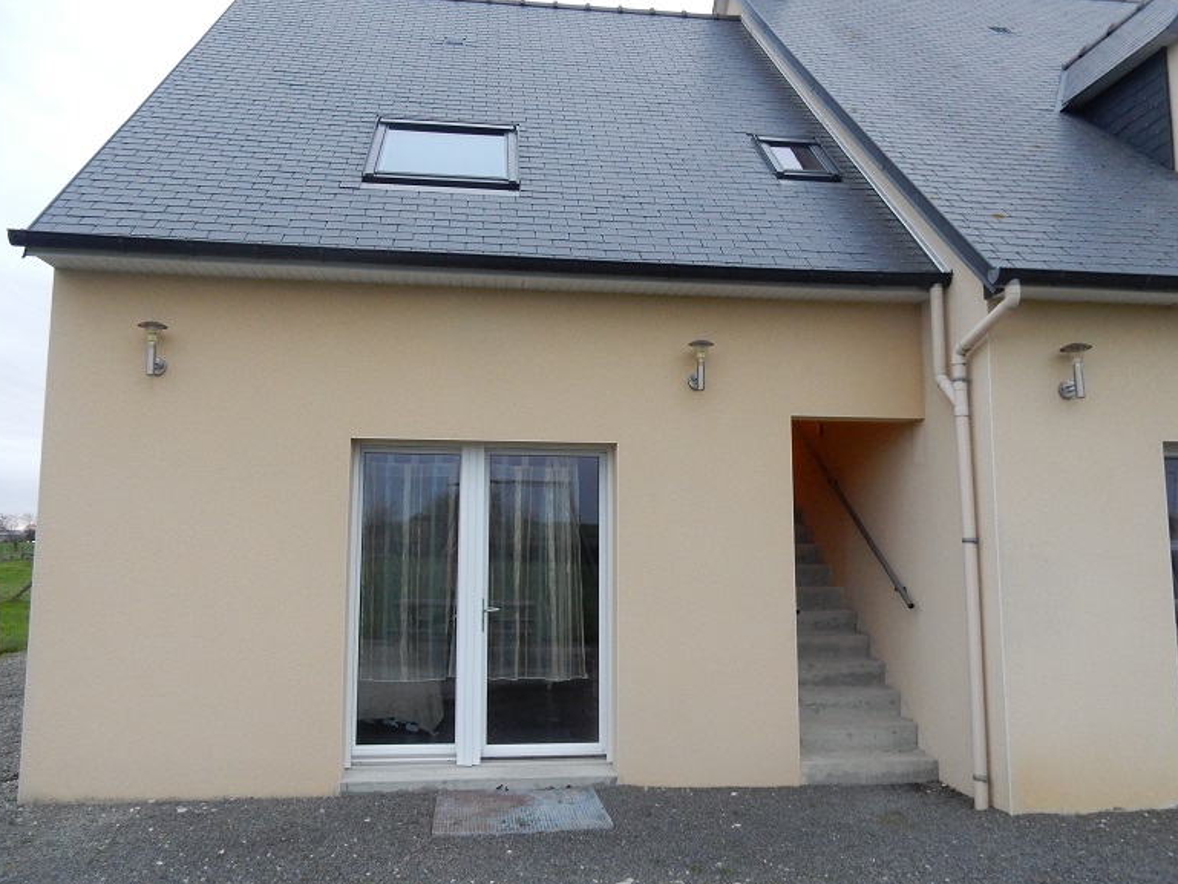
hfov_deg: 67.3
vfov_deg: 53.1
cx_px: 570
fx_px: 885
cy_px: 434
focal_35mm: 26
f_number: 3.7
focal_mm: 4.5
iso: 400
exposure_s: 1/25
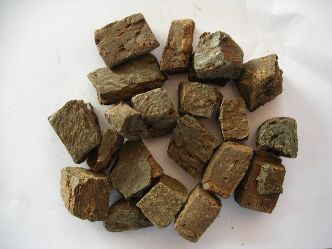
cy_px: 124
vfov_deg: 37.7
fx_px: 364
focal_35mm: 38
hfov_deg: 49.0
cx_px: 166
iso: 50
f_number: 3.2
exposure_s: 1/16.1
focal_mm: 6.3
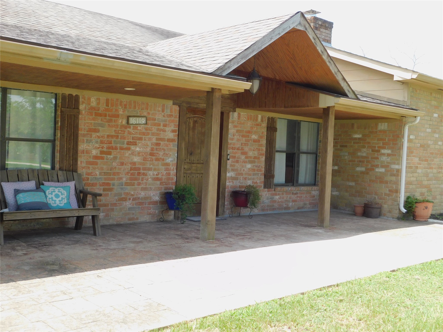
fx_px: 512
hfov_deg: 46.8
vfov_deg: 36.0
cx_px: 222
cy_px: 166
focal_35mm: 40
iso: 125
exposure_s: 1/320
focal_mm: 7.1
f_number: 3.6
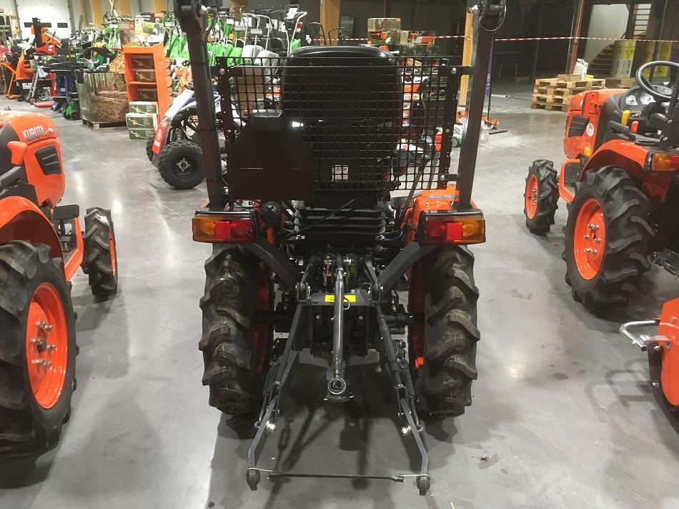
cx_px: 340
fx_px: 569
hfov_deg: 61.7
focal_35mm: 29
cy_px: 254
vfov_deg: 48.2
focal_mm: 4.15
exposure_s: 1/25
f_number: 2.2
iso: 200
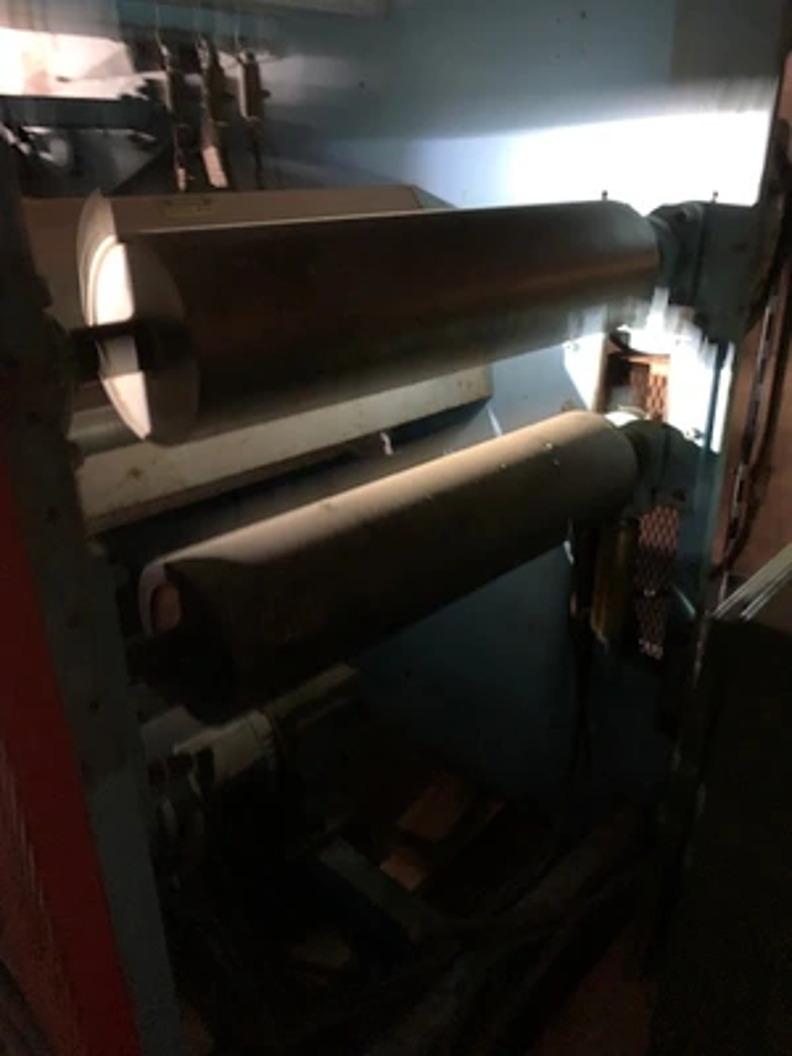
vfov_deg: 67.3
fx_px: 793
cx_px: 396
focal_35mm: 26
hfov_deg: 53.1
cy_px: 528
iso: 640
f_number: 1.8
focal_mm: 4.25
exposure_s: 1/4
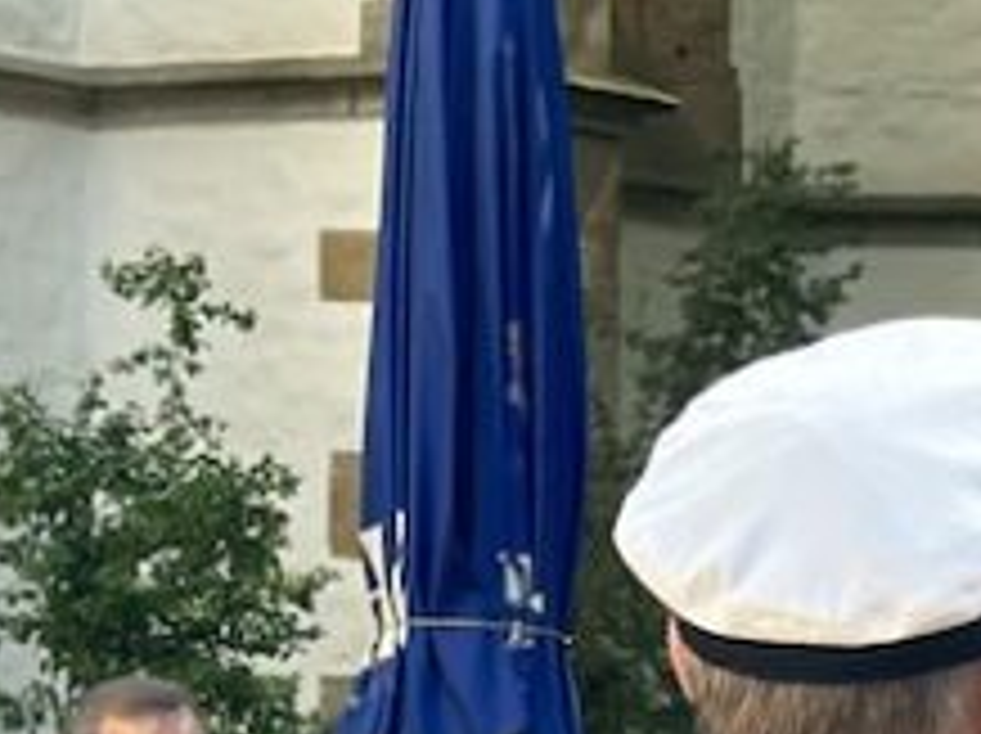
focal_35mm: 258
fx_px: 7304
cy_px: 1180
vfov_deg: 5.7
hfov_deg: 7.6
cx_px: 1458
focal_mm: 6.86
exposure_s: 1/571
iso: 80
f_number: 1.78
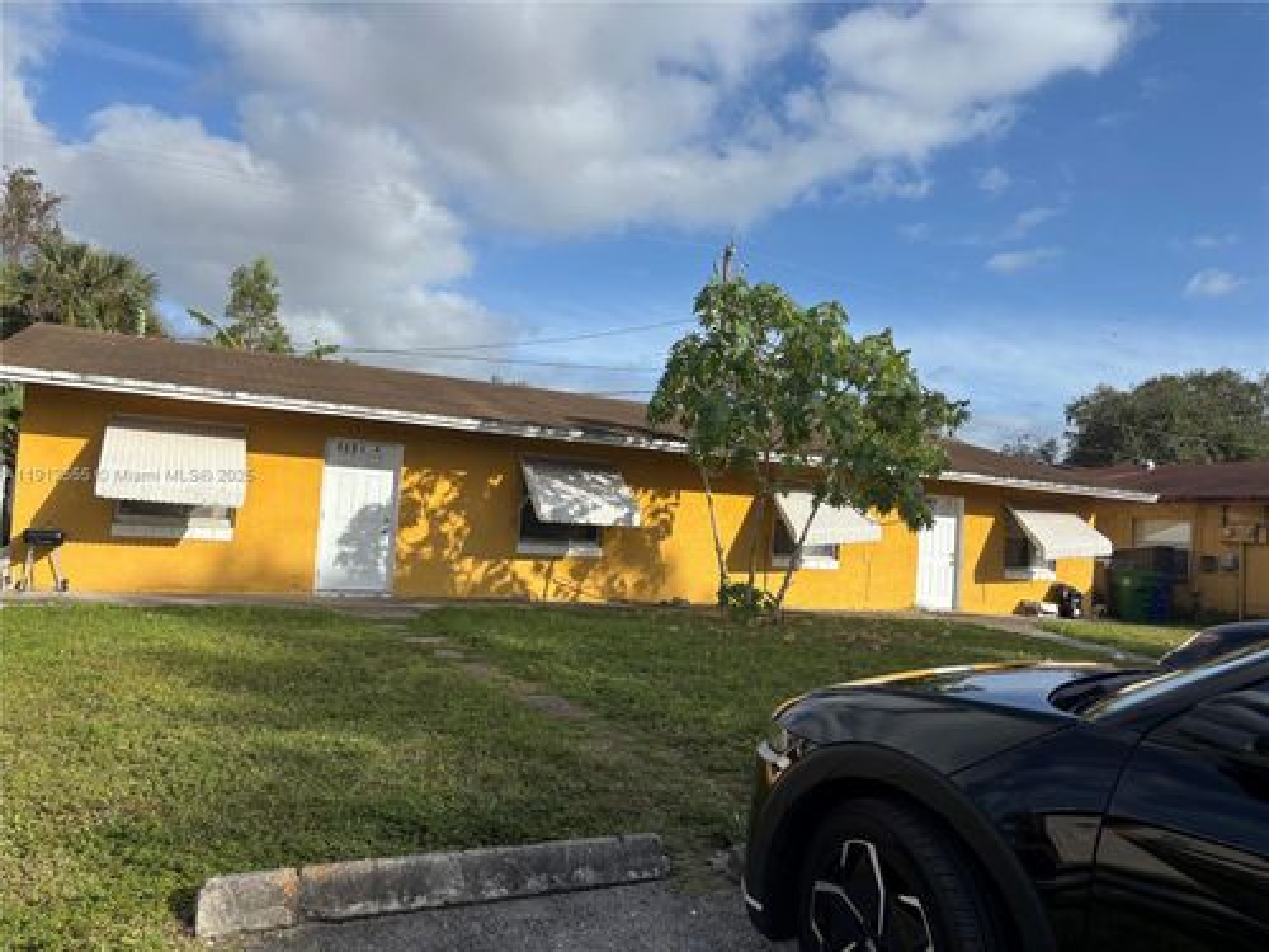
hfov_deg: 67.3
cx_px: 634
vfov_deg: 53.1
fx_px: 953
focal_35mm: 26
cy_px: 476
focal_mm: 5.96
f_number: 1.6
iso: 50
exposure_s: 1/3205
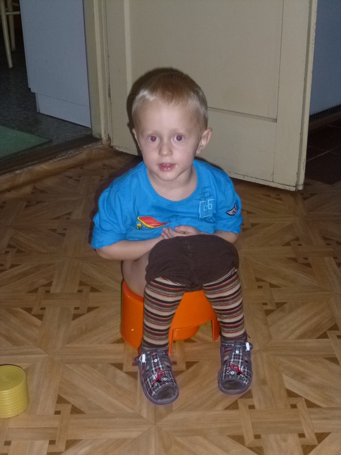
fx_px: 630
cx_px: 170
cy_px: 228
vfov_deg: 39.7
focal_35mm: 48
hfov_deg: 30.3
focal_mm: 8.6
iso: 400
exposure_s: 1/60
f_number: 4
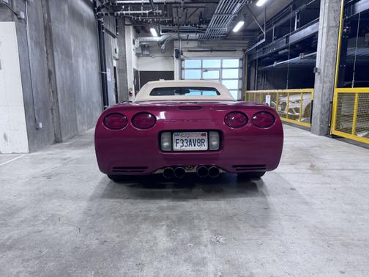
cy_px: 138
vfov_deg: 56.8
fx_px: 256
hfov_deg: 71.6
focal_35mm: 24
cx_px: 184
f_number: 1.78
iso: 200
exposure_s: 1/60
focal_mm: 6.76
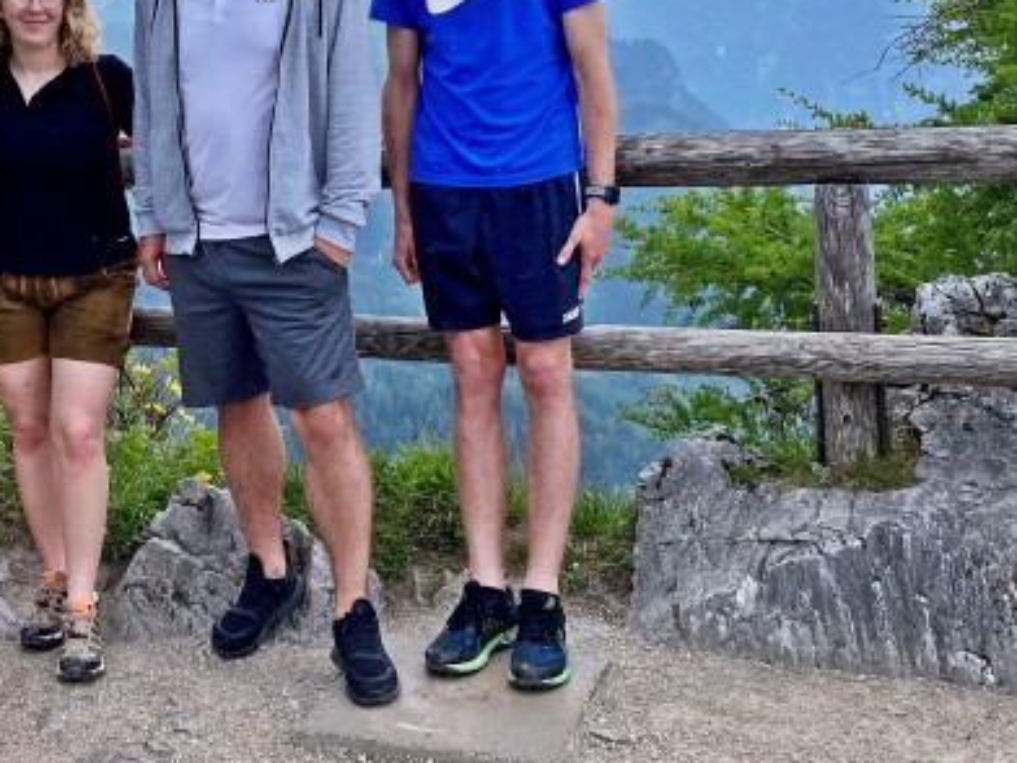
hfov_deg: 34.2
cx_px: 106
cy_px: 119
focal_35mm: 53
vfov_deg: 26.8
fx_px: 1557
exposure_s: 1/2967
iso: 32
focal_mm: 4.25
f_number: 1.8
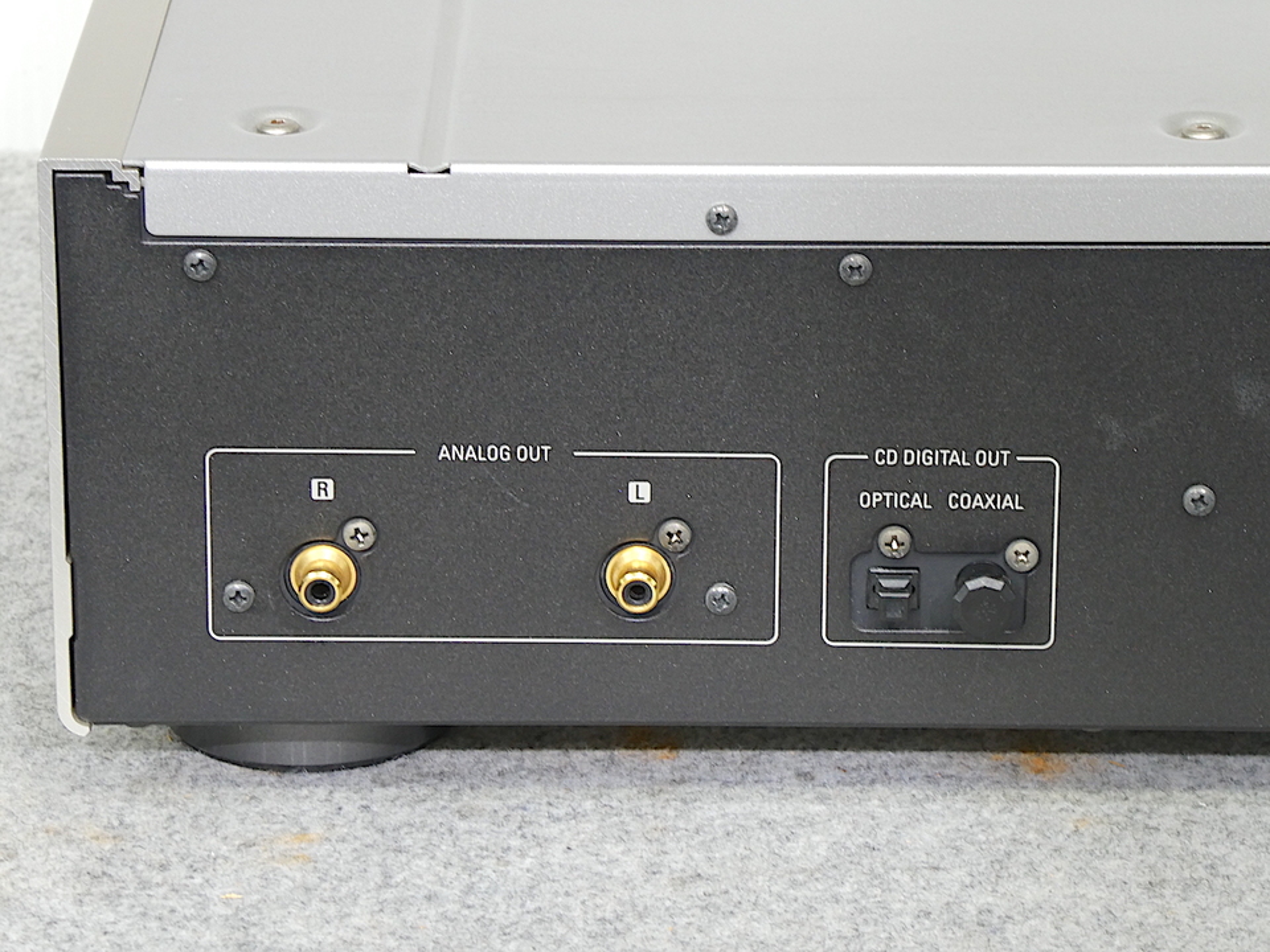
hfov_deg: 12.3
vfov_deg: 9.3
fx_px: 5870
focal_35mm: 160
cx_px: 635
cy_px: 476
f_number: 5.5
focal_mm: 28.7
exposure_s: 1/2.5
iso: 200
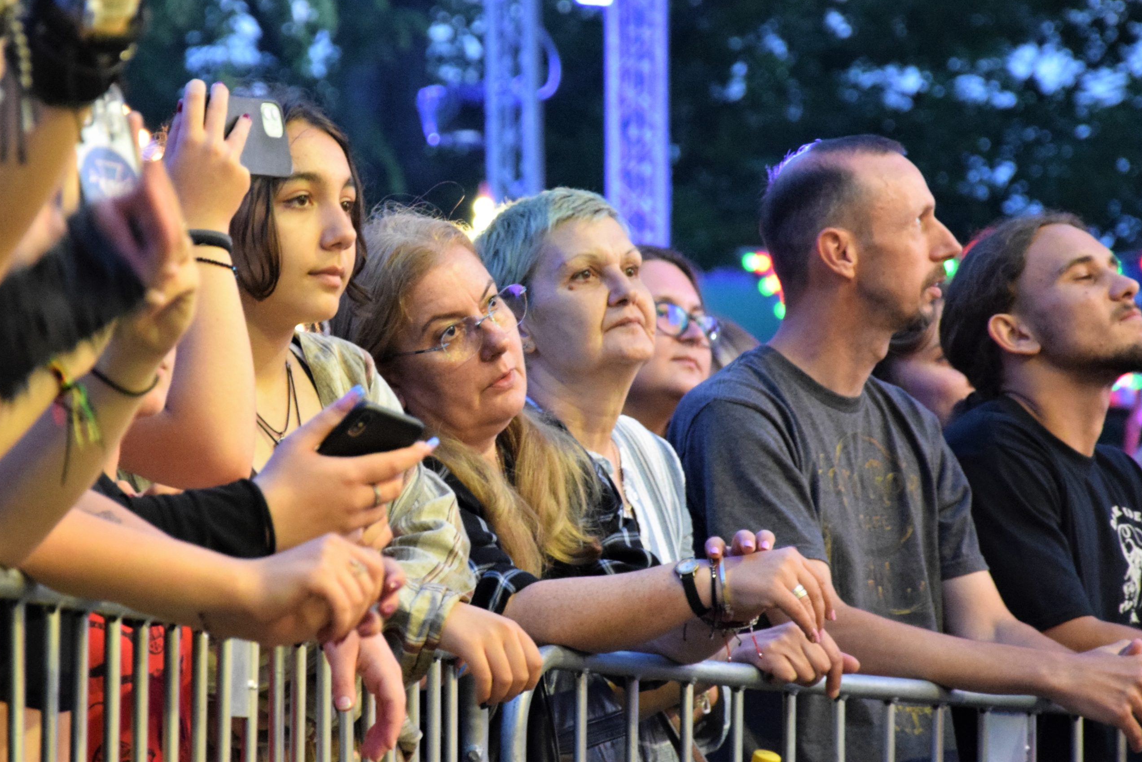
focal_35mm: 159
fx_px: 5028
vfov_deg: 8.7
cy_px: 381
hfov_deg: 13.0
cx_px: 571
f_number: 5.6
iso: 3200
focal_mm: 105
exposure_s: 1/50
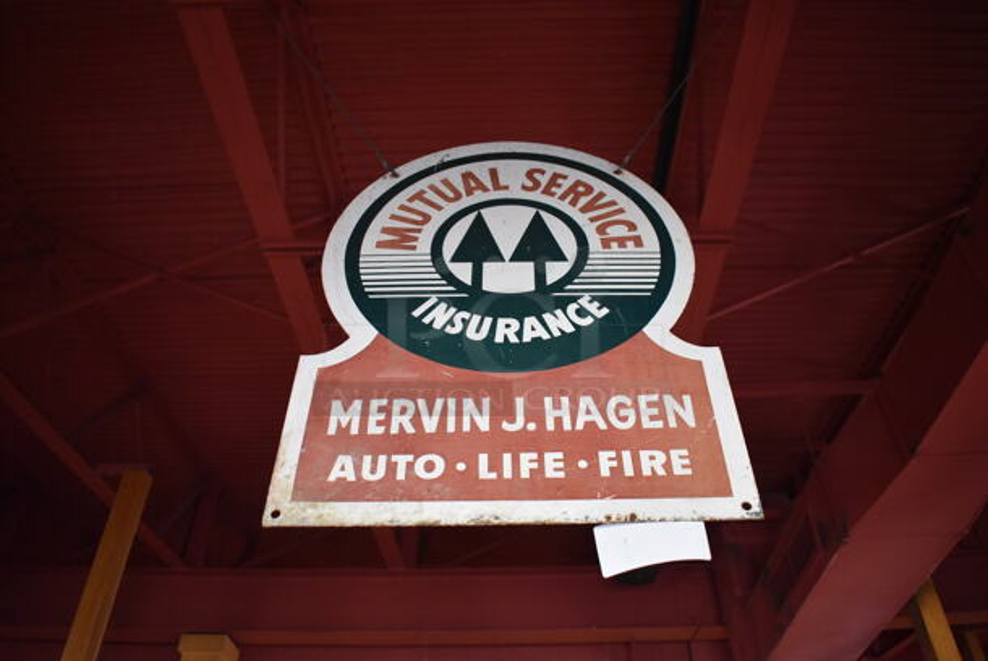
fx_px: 742
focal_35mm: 27
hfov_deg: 67.3
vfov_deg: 48.0
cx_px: 494
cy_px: 330
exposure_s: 1/125
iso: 2500
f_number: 3.5
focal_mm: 18
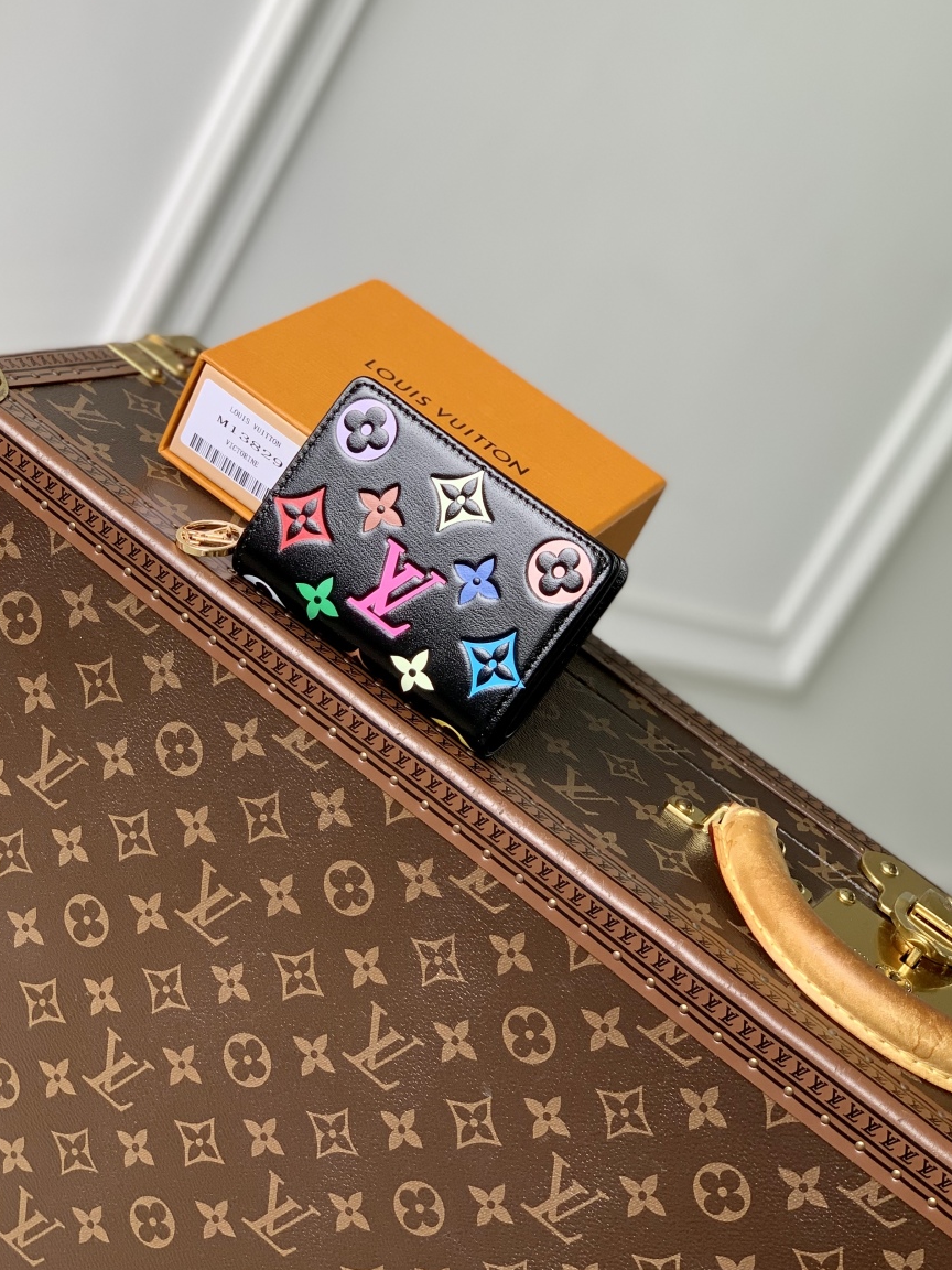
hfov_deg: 22.6
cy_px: 532
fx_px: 2383
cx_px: 422
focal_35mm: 65
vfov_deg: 29.8
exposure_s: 1/122
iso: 20
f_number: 2.4
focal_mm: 6
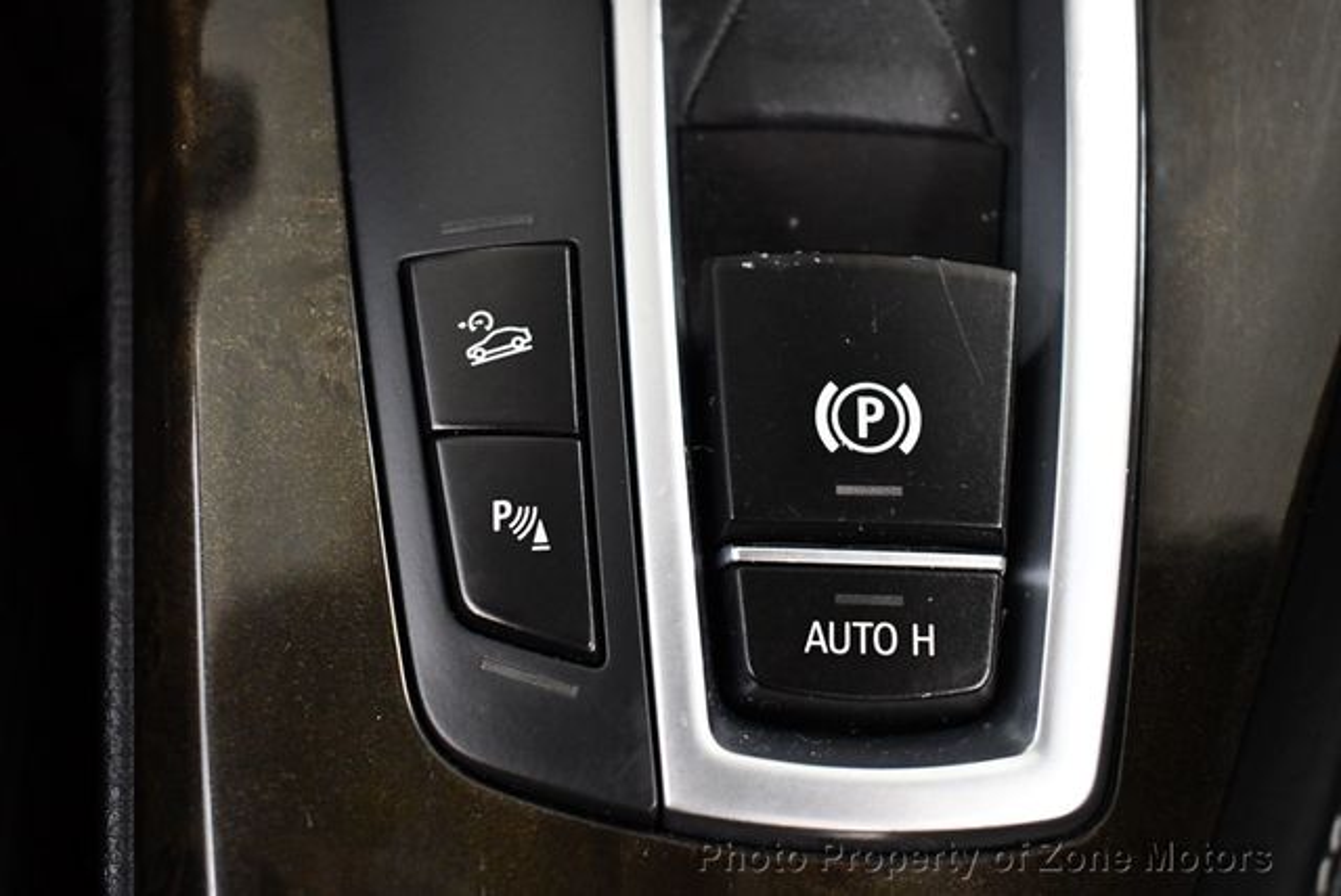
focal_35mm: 42
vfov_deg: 32.0
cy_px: 448
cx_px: 670
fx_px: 1566
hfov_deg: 46.4
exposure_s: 1/125
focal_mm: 21
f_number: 3.8
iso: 3200
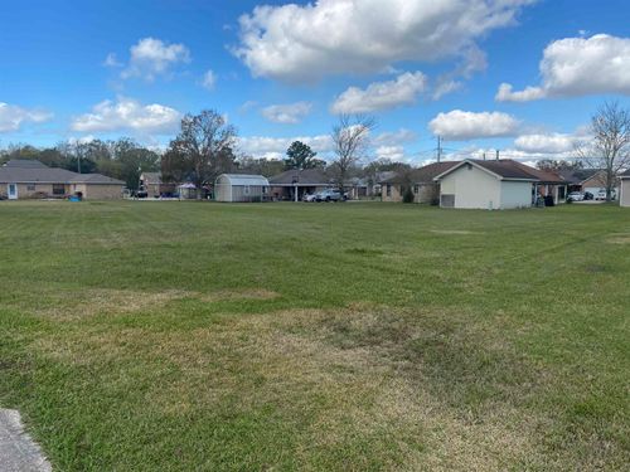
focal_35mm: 26
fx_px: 473
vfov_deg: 53.1
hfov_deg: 67.3
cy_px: 236
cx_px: 315
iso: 32
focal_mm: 4.25
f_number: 1.8
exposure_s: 1/2463
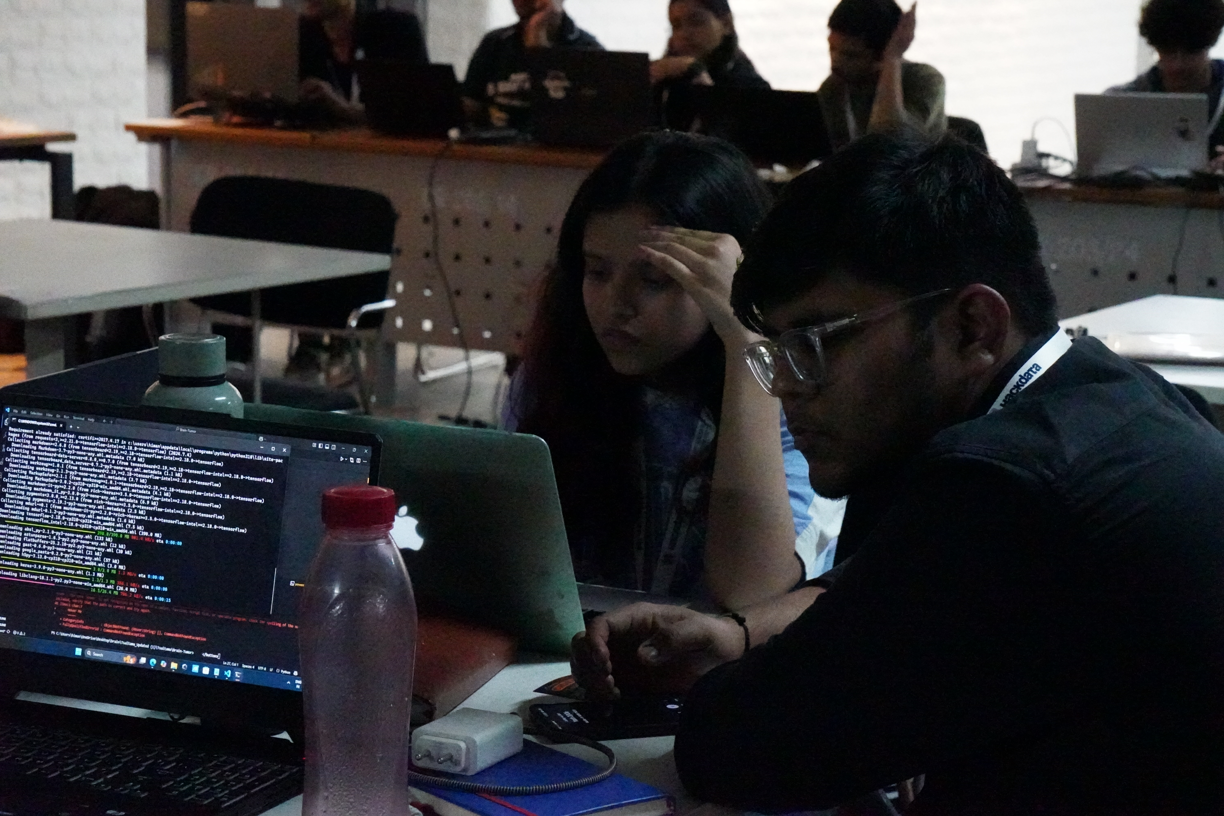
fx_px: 2958
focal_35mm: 87
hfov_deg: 23.4
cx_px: 612
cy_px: 408
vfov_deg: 15.7
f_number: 8
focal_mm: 58
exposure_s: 1/250
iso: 40000
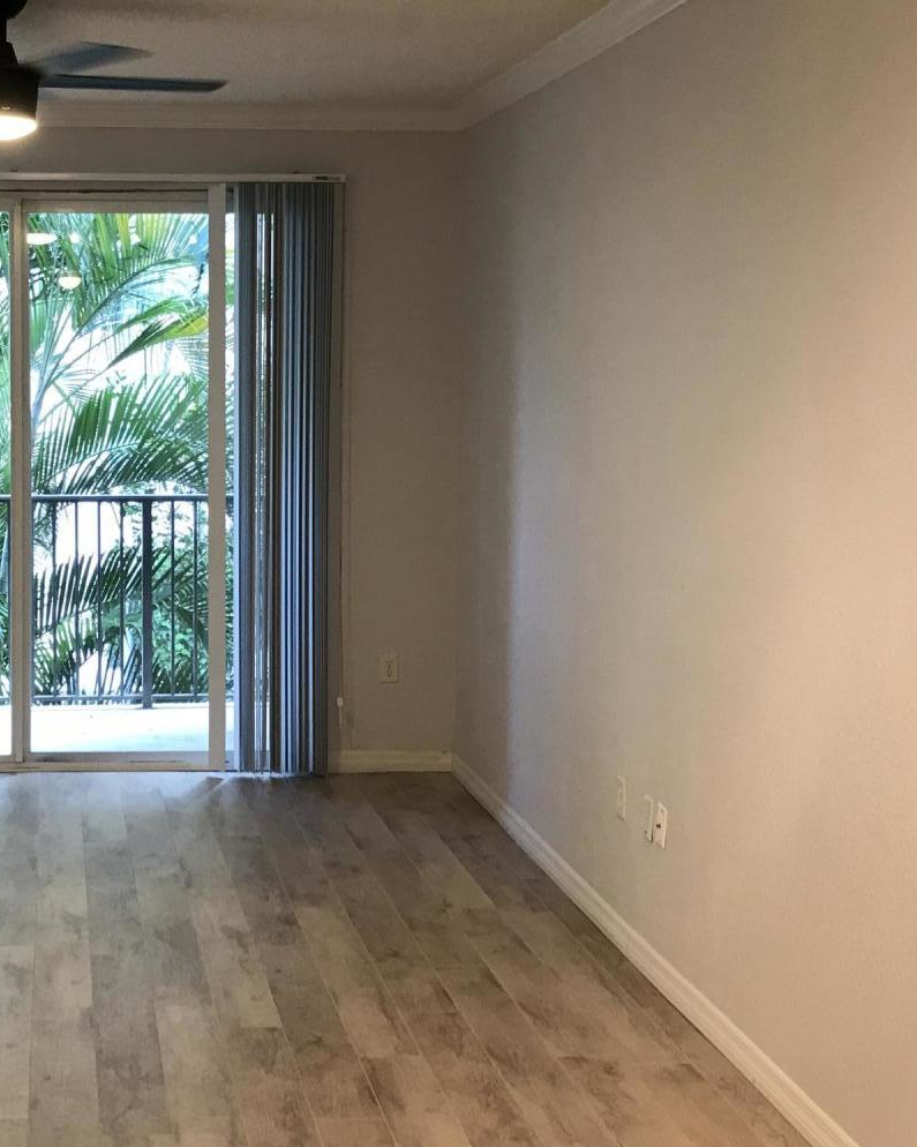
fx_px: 1866
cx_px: 165
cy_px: 515
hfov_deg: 27.0
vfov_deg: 34.1
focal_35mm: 55
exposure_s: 1/17
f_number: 1.8
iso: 40
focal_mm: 3.99
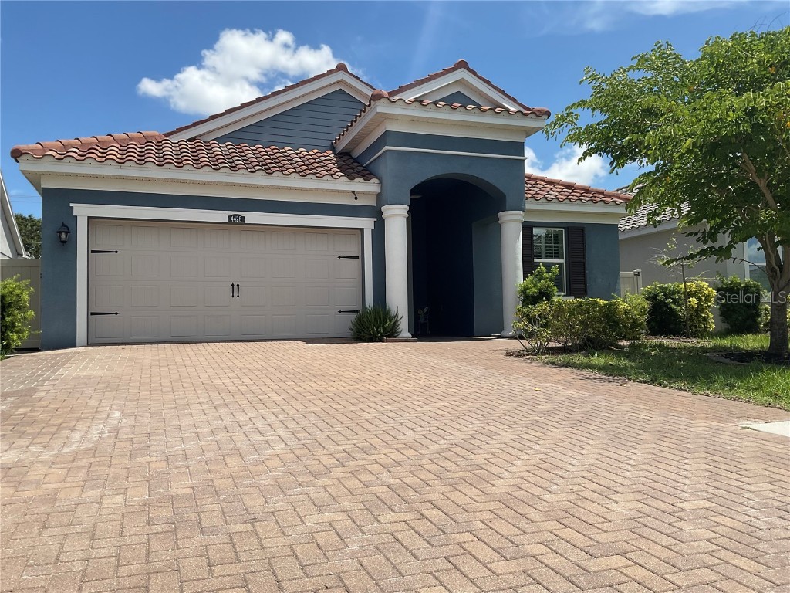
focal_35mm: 29
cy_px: 296
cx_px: 395
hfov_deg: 61.7
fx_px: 662
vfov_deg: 48.2
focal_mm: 3
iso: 16
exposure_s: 1/2667
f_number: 1.8
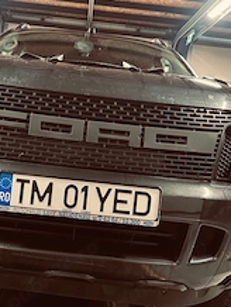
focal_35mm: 44
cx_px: 80
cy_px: 183
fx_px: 391
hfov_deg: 32.7
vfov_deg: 42.7
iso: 640
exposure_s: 1/33
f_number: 1.78
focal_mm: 6.86
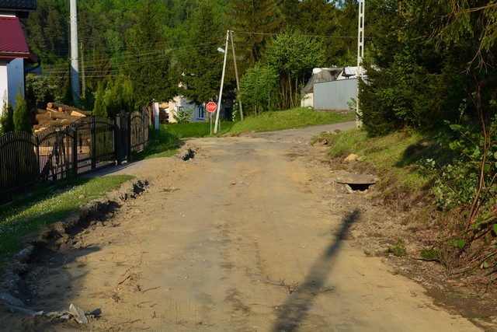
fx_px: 932
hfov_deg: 29.9
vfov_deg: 20.2
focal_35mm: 68
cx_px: 248
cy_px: 166
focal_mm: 45
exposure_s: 1/125
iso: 125
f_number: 11
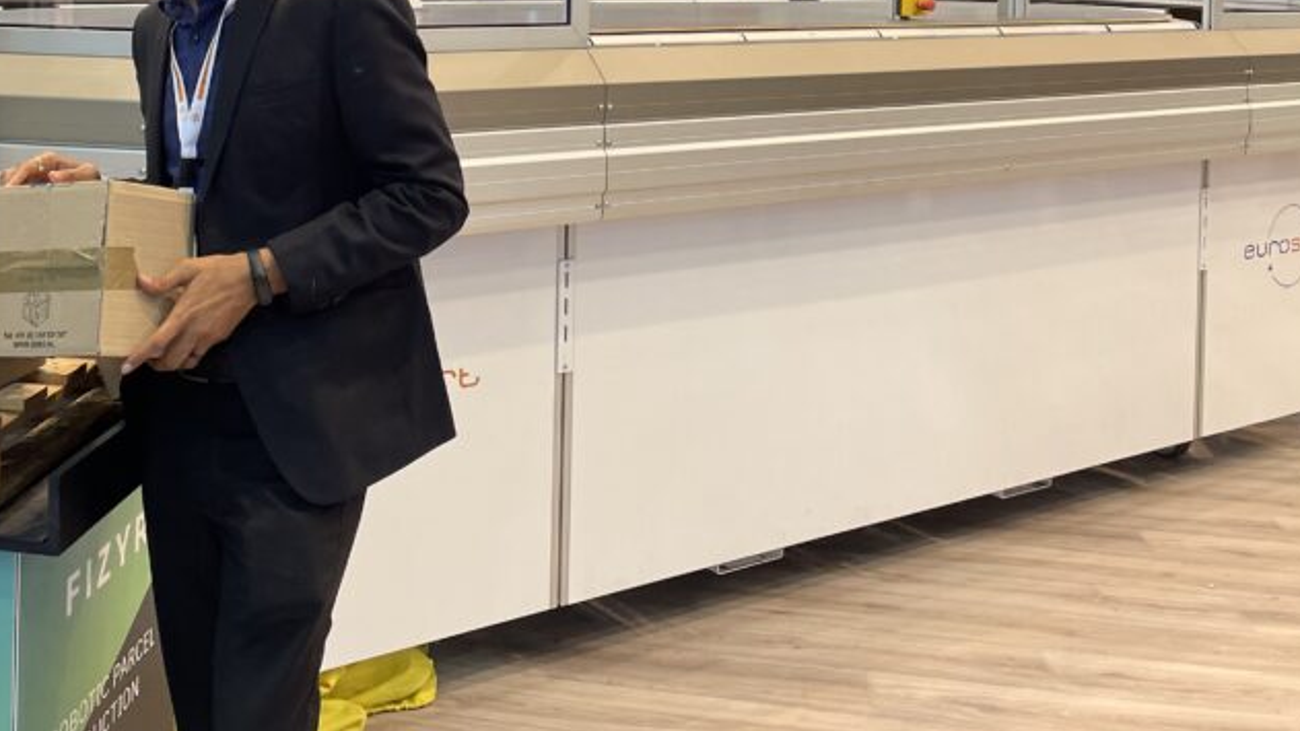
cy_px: -27
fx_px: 1586
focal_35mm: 46
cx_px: 439
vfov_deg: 24.6
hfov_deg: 44.0
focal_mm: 4.2
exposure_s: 1/100
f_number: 1.6
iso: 100
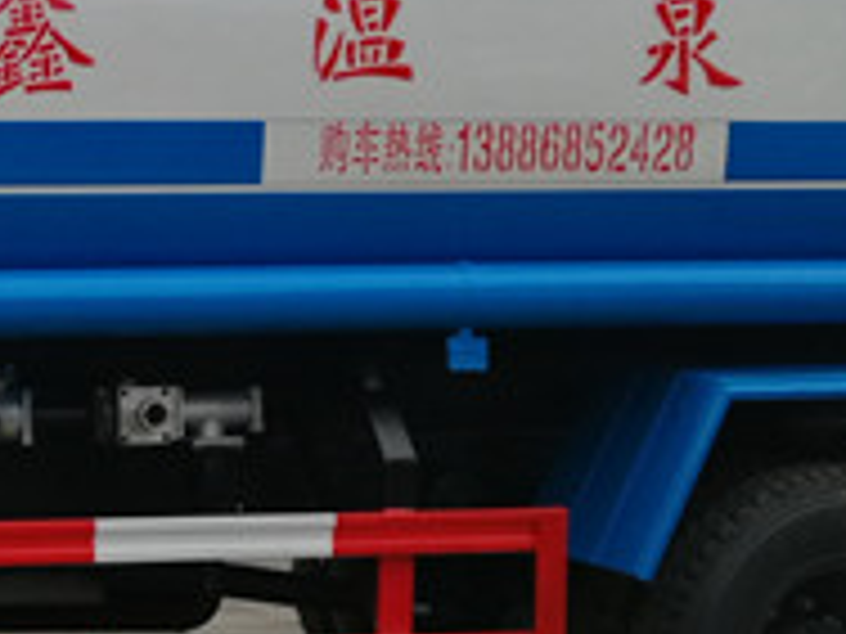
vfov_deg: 12.9
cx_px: -166
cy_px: 310
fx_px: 2811
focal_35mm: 115
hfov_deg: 16.4
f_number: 2
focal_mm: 4.04
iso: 80
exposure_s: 1/50
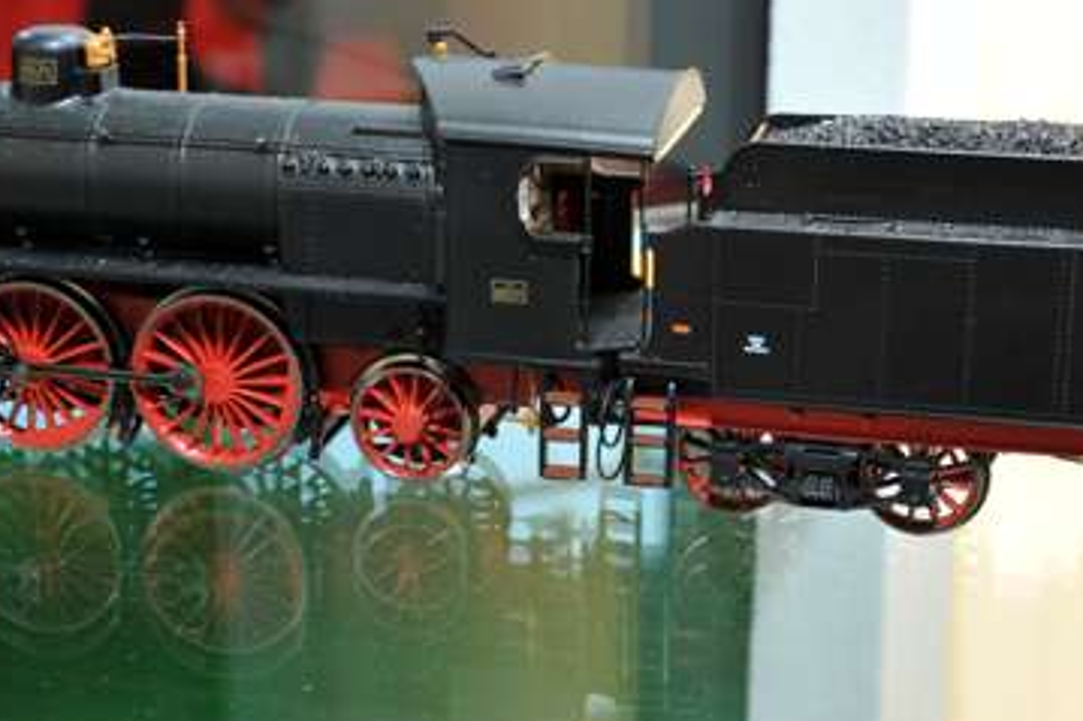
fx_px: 2345
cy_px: 265
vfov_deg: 17.4
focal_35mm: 78
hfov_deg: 26.0
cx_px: 495
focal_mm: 35
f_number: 14
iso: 800
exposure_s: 1/60
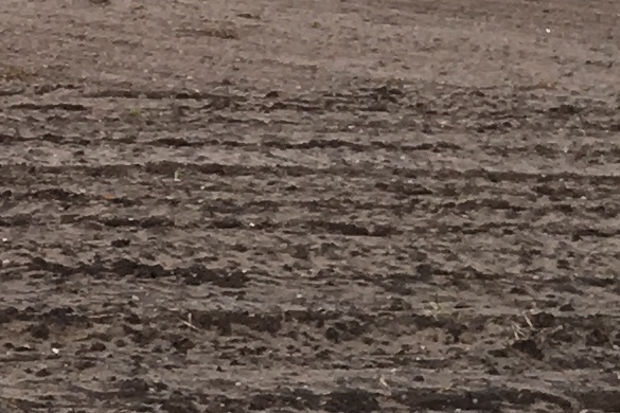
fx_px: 3582
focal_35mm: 208
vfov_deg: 6.5
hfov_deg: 8.4
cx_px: -1222
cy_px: 712
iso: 25
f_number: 2.2
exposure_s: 1/458
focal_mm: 4.15
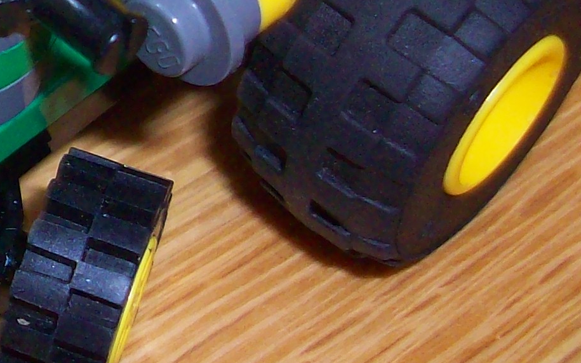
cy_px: -62
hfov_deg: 15.9
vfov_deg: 10.7
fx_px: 1916
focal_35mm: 121
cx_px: -283
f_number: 2.8
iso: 160
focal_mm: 5.7
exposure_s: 1/60
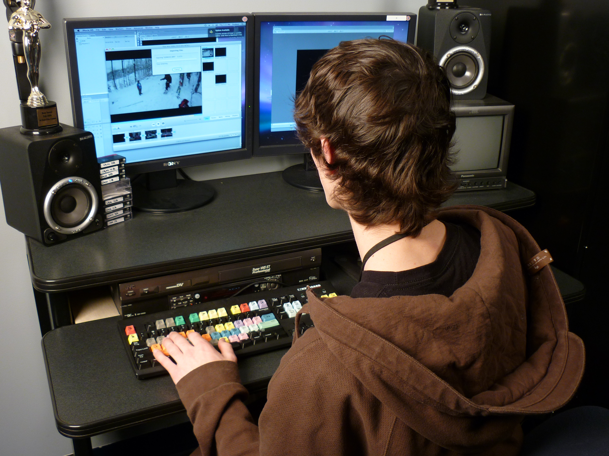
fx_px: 633
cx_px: 304
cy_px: 228
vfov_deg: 39.7
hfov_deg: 51.4
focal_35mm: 36
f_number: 2.9
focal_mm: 5.9
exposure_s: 1/15
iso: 100
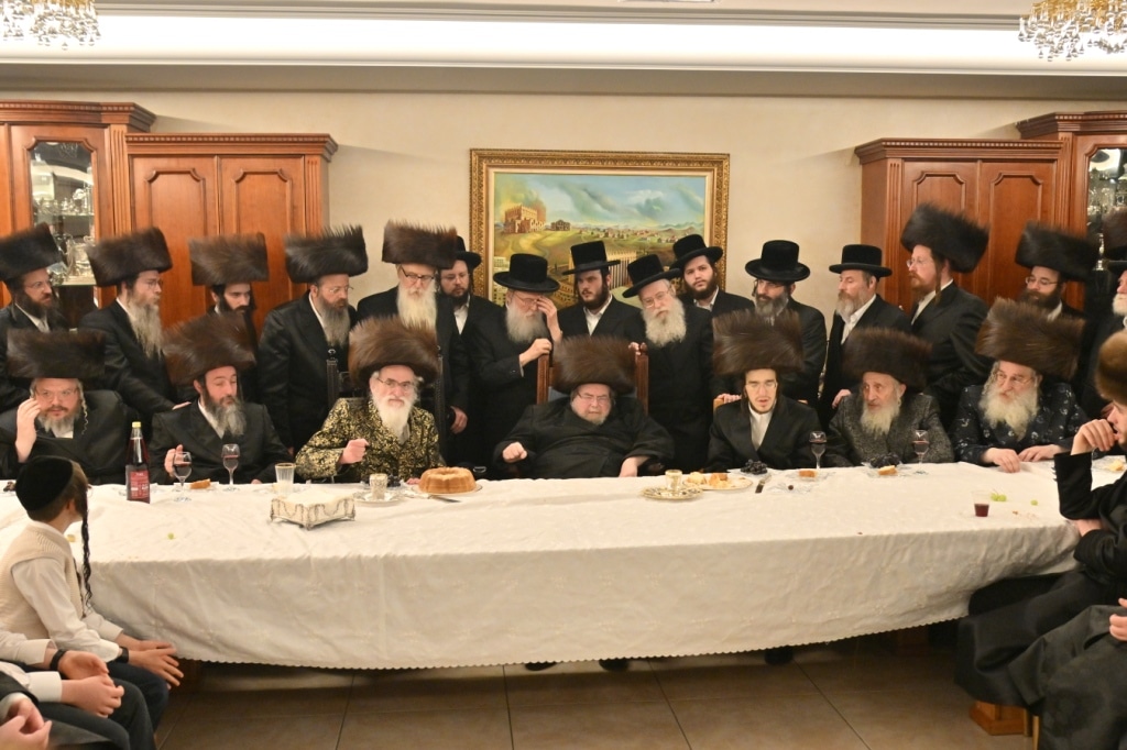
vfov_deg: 36.8
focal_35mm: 36
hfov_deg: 53.1
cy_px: 375
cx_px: 564
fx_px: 1127
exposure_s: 1/250
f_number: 4
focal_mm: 24
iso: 1250
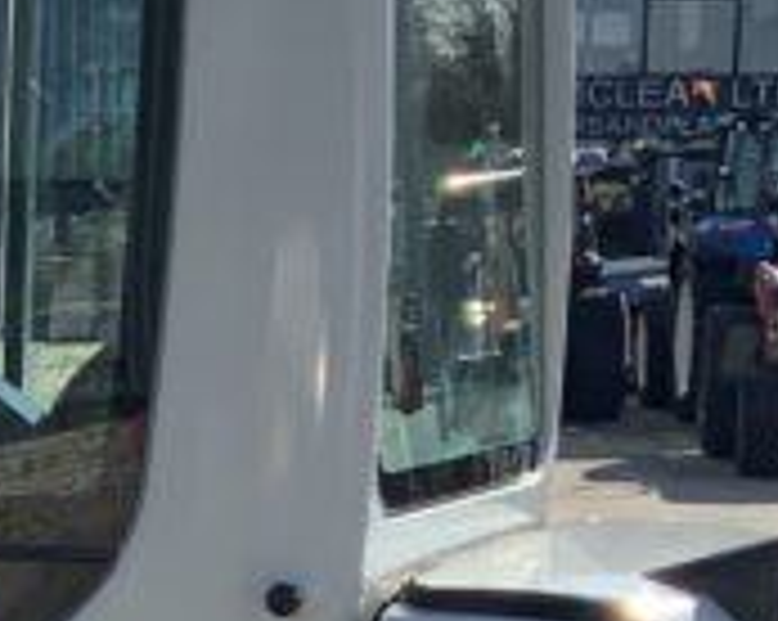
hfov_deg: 10.8
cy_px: 716
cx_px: -576
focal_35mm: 168
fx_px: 3864
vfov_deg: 9.1
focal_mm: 3
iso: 16
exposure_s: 1/1912
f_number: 1.8
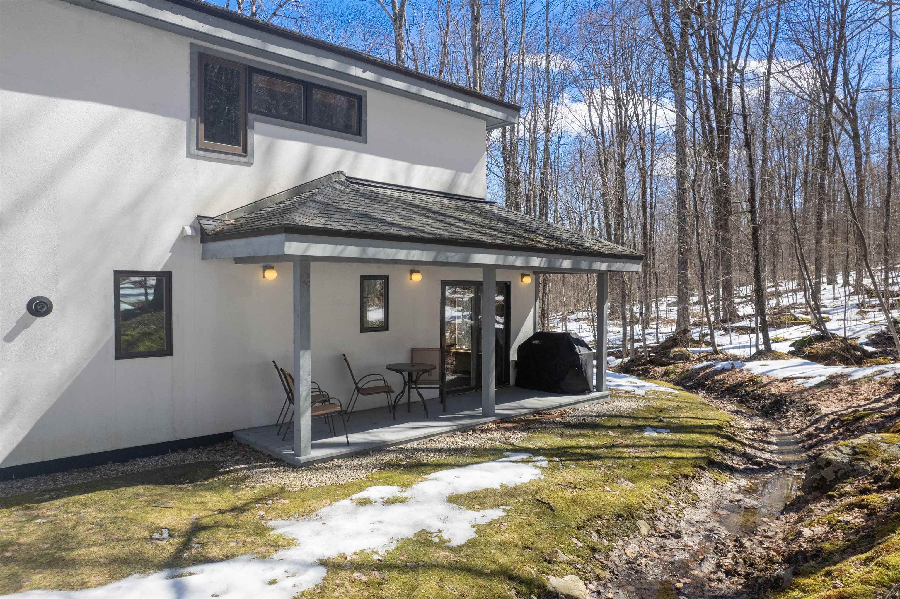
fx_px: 550
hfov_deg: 78.6
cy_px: 300
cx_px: 450
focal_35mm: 22
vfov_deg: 57.2
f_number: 2.8
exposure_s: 1/160
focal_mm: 8.38
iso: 200
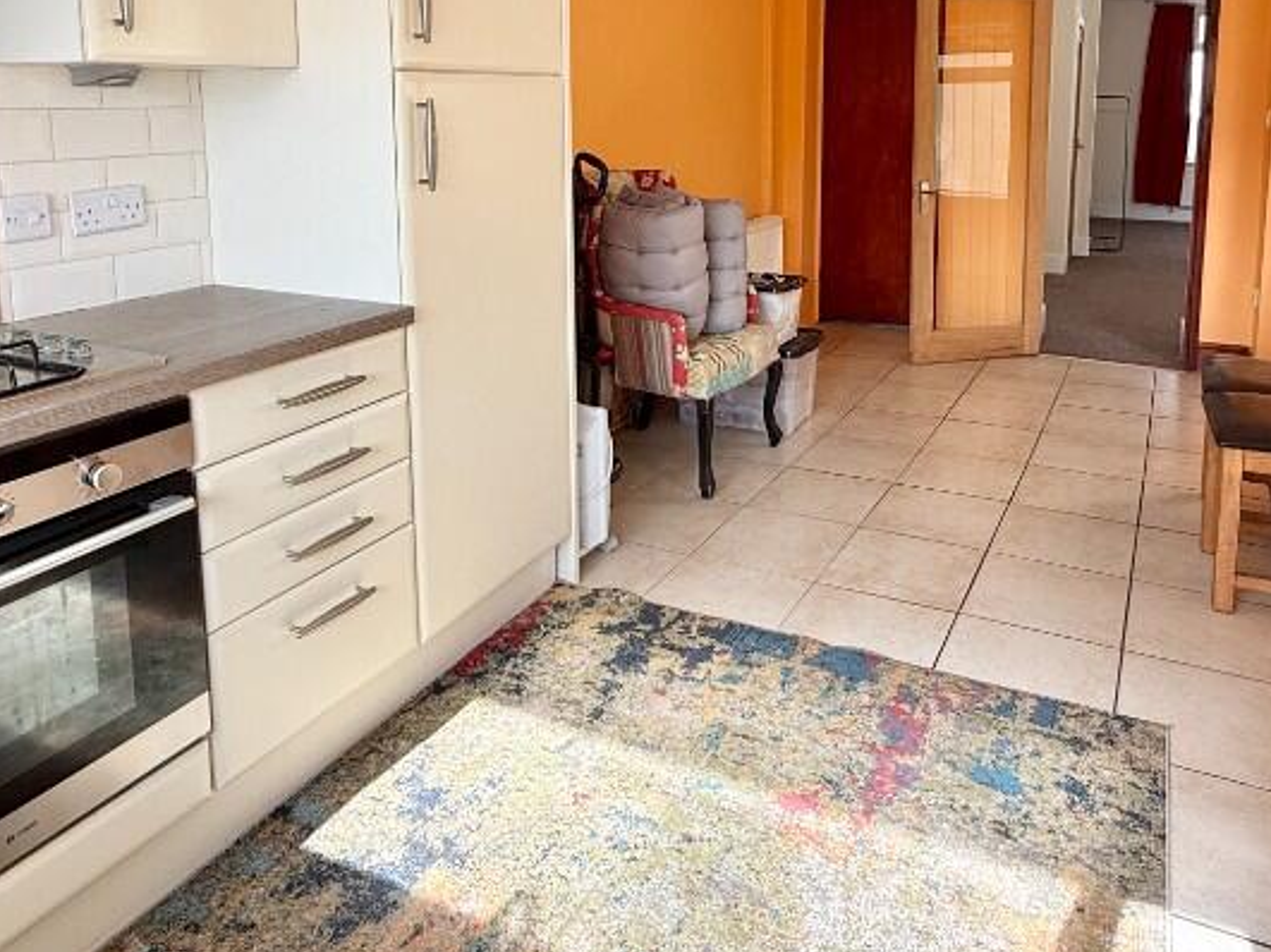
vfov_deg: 48.9
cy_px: 218
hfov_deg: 64.9
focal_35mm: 27
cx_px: 742
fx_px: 991
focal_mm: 2.22
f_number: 2.2
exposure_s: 1/146
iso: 50
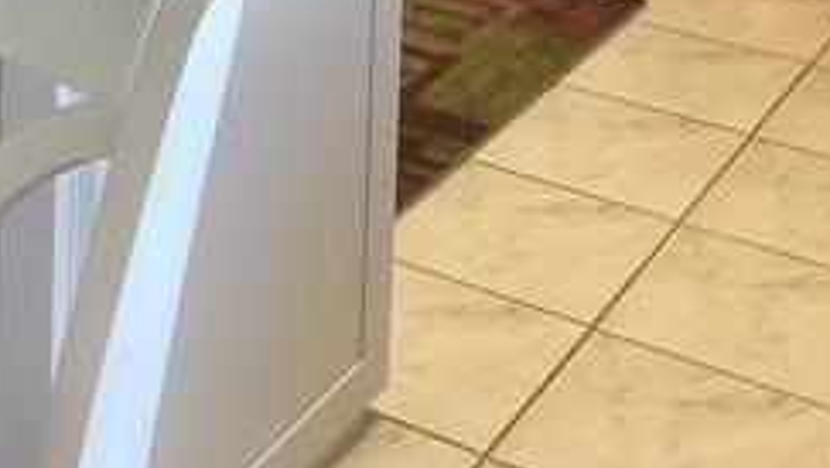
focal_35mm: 89
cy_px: -482
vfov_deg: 12.0
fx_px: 1960
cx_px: 51
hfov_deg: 23.2
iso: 100
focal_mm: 3.3
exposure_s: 1/60
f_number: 2.4
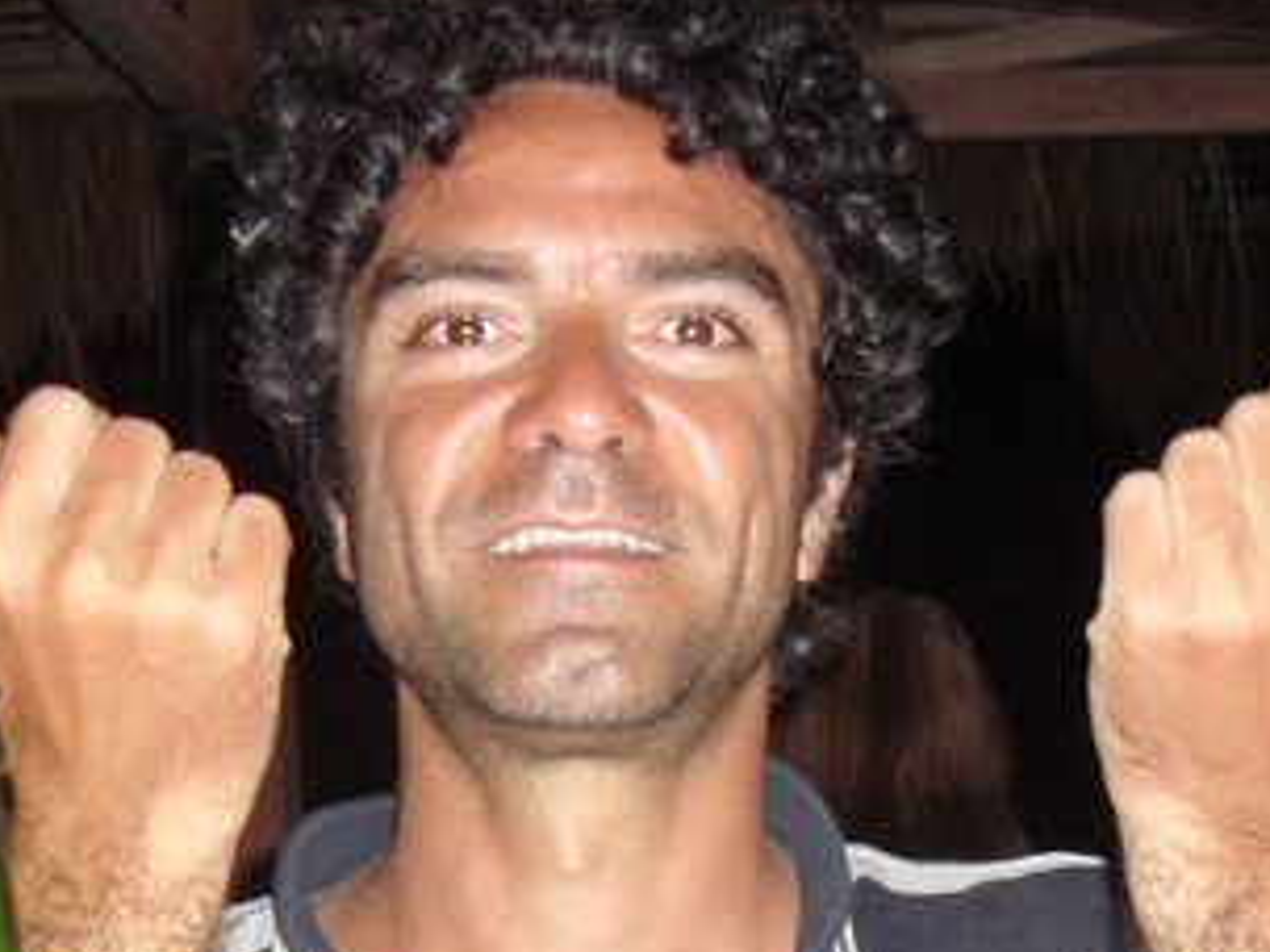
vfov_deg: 14.7
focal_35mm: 100
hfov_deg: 19.6
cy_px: 798
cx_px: 556
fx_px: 3669
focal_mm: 6.2
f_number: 2.8
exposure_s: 1/60
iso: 200
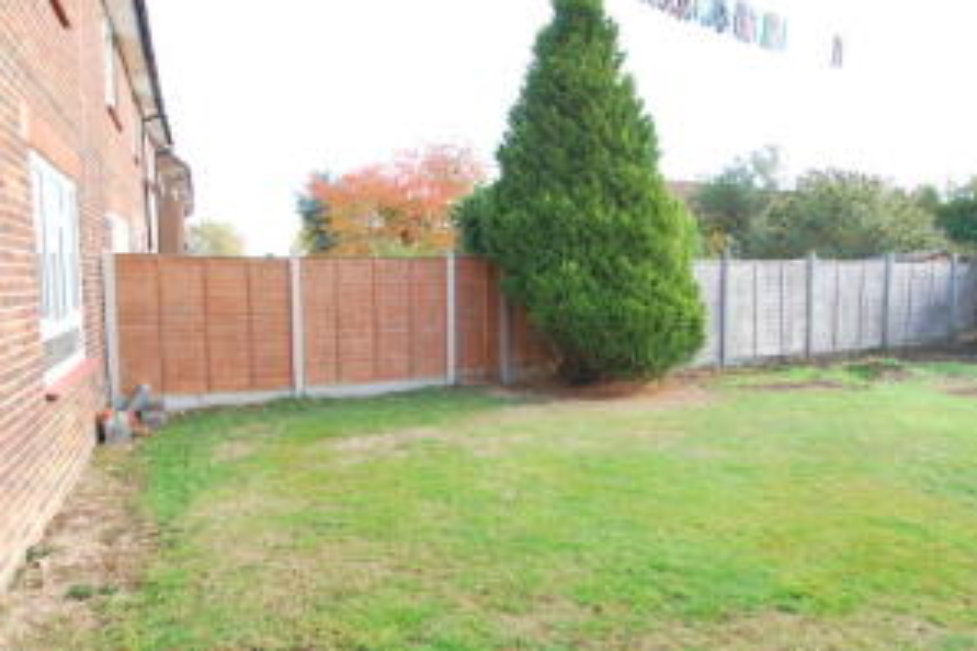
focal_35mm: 24
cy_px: 353
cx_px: 520
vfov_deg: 53.1
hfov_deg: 73.7
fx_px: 651
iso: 100
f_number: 4
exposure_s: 1/60
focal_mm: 10
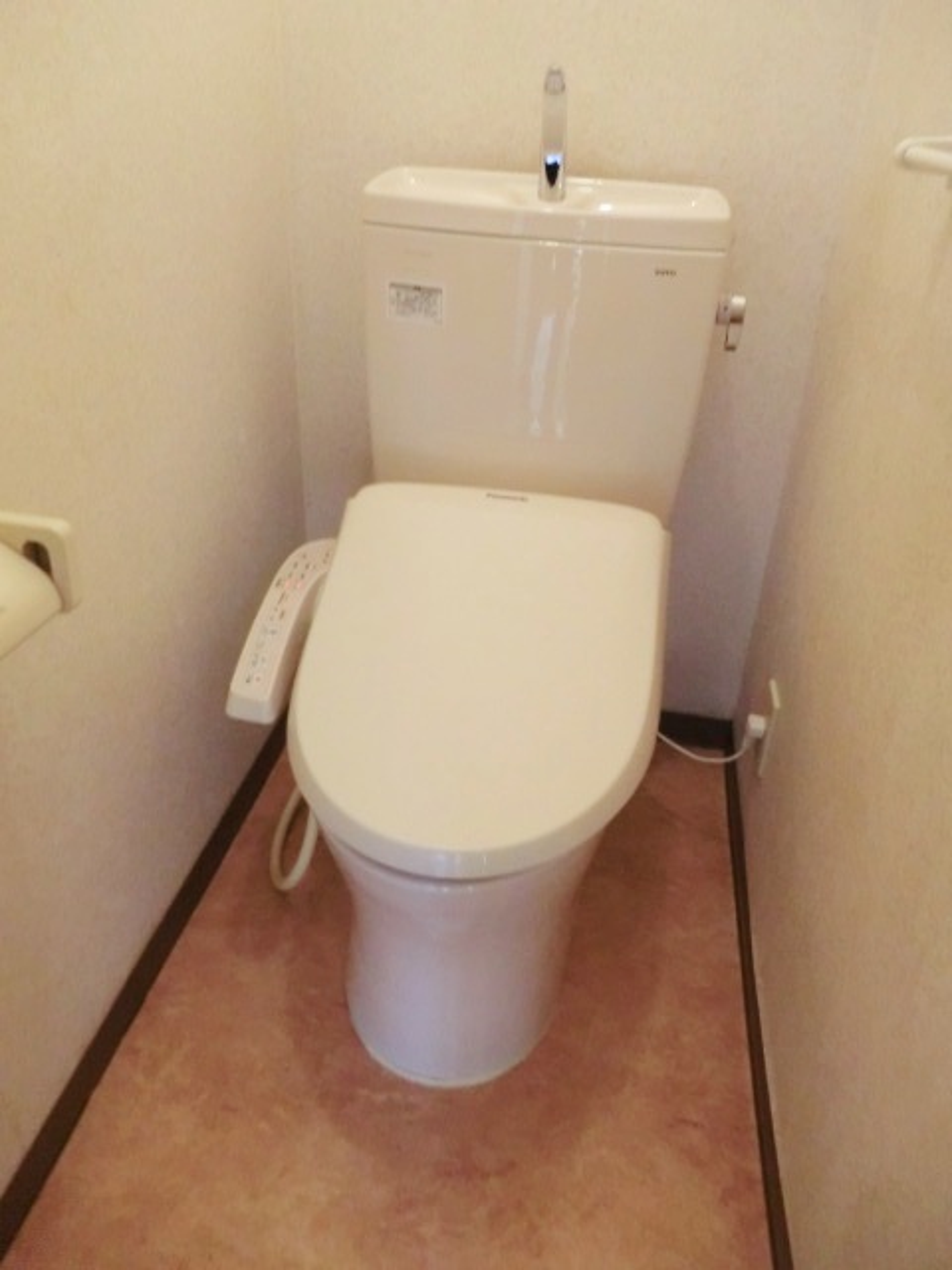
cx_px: 476
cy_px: 635
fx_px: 880
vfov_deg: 71.6
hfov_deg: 56.8
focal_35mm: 24
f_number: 3.2
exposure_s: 1/60
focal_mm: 4.3
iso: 640
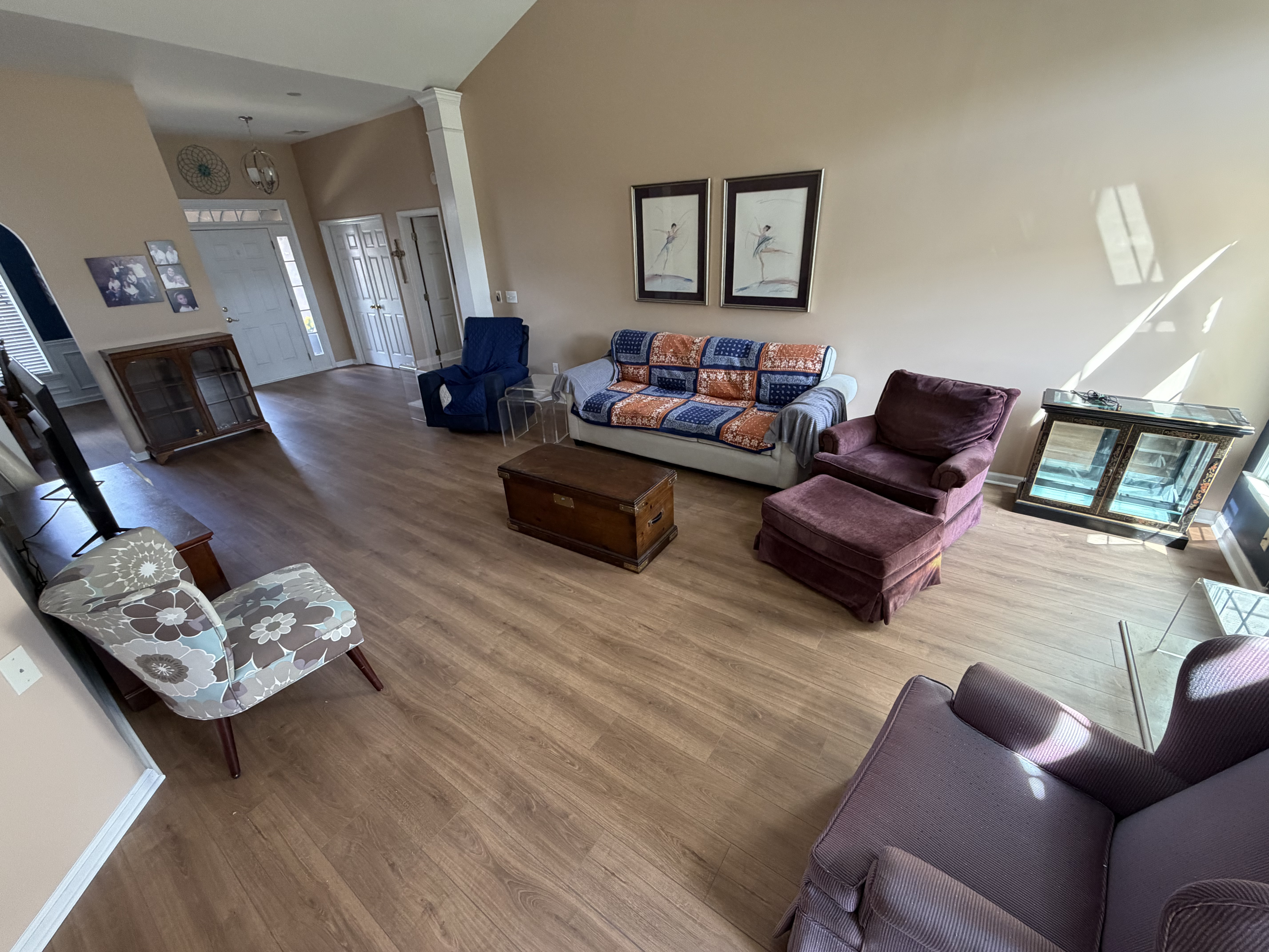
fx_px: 513
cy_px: 476
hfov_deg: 102.1
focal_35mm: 14
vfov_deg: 85.7
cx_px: 634
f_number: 2.2
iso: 320
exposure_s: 1/111
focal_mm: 2.22
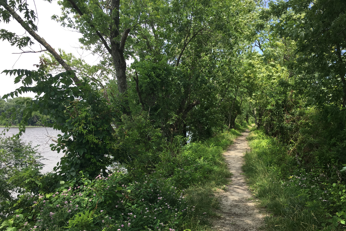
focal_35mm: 31
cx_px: 174
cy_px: 127
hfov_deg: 60.3
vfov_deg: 42.3
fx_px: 298
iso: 25
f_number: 2.2
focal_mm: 4.15
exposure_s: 1/630
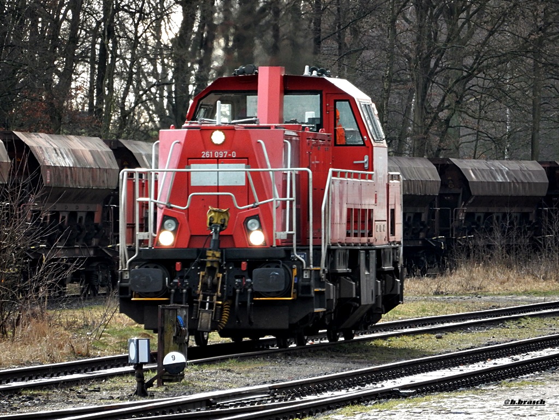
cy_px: 210
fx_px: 8591
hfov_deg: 3.7
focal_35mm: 532
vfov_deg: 2.8
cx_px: 280
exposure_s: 1/60
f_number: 6.4
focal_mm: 94.9
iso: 320
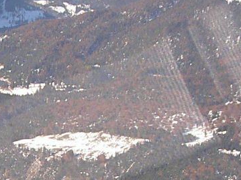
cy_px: 175
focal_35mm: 174
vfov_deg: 8.5
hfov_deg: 11.1
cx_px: -68
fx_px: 1211
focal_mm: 8
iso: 100
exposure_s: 1/385
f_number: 4.7
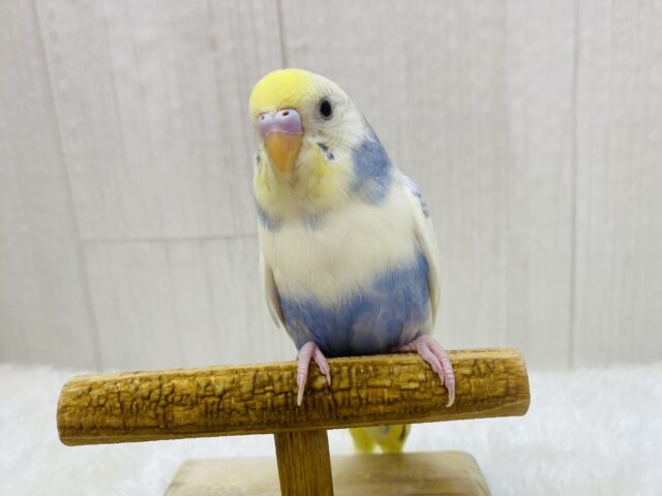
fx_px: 478
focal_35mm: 25
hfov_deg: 69.4
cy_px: 248
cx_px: 331
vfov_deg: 54.9
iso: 50
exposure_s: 1/100
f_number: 1.8
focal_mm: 4.25
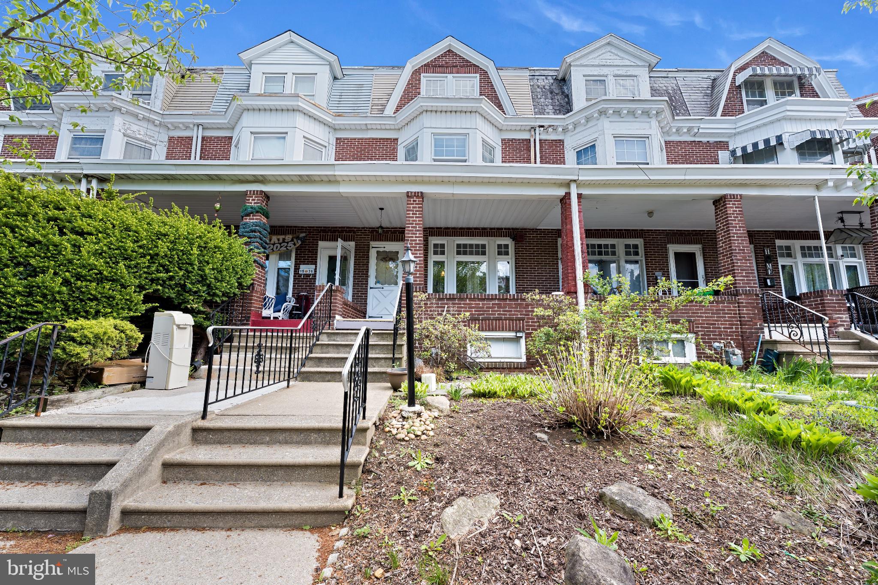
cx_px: 439
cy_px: 292
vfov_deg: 81.2
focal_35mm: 14
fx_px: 341
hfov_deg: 104.3
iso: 250
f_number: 9
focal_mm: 14
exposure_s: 1/250
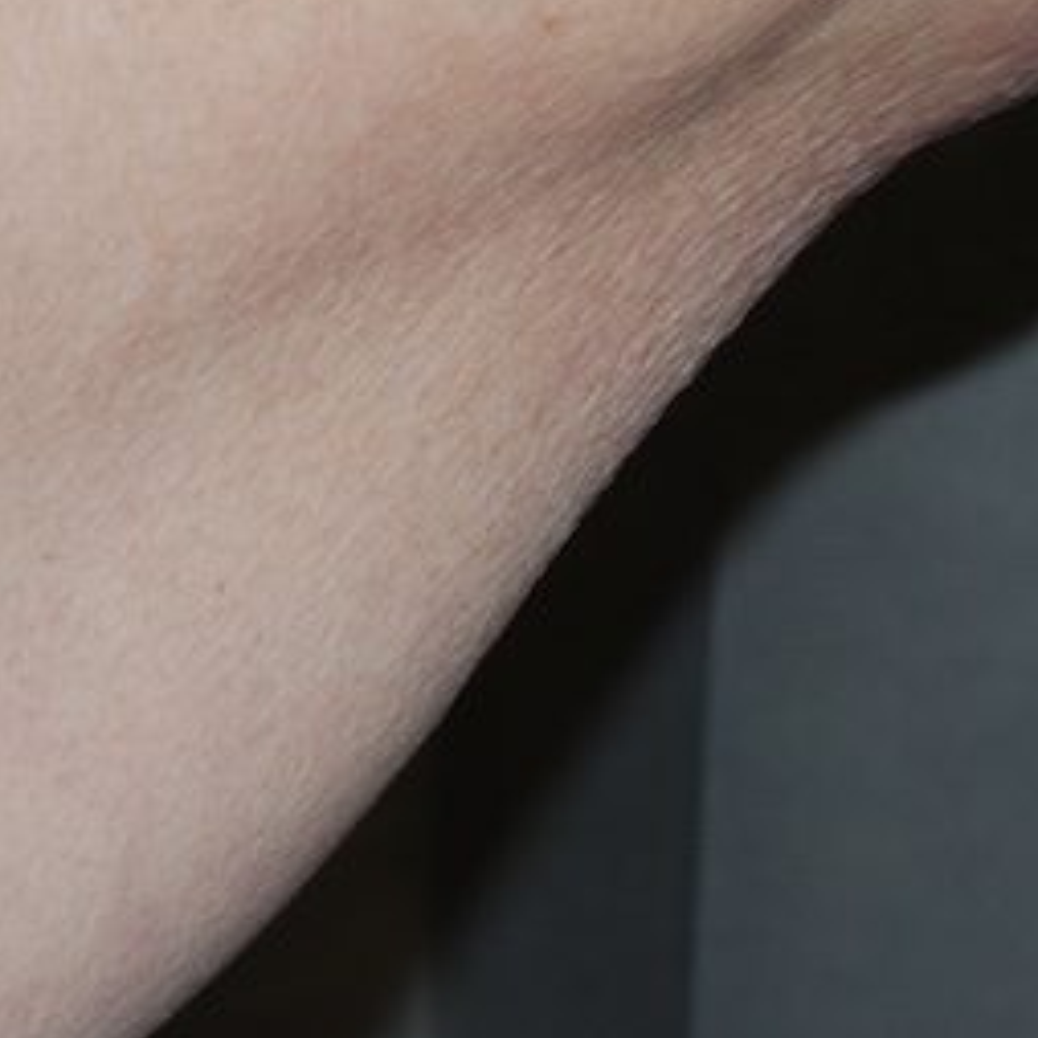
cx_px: -560
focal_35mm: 211
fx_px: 7159
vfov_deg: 8.3
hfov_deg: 8.1
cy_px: 631
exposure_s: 1/60
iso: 100
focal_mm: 35
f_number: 4.5
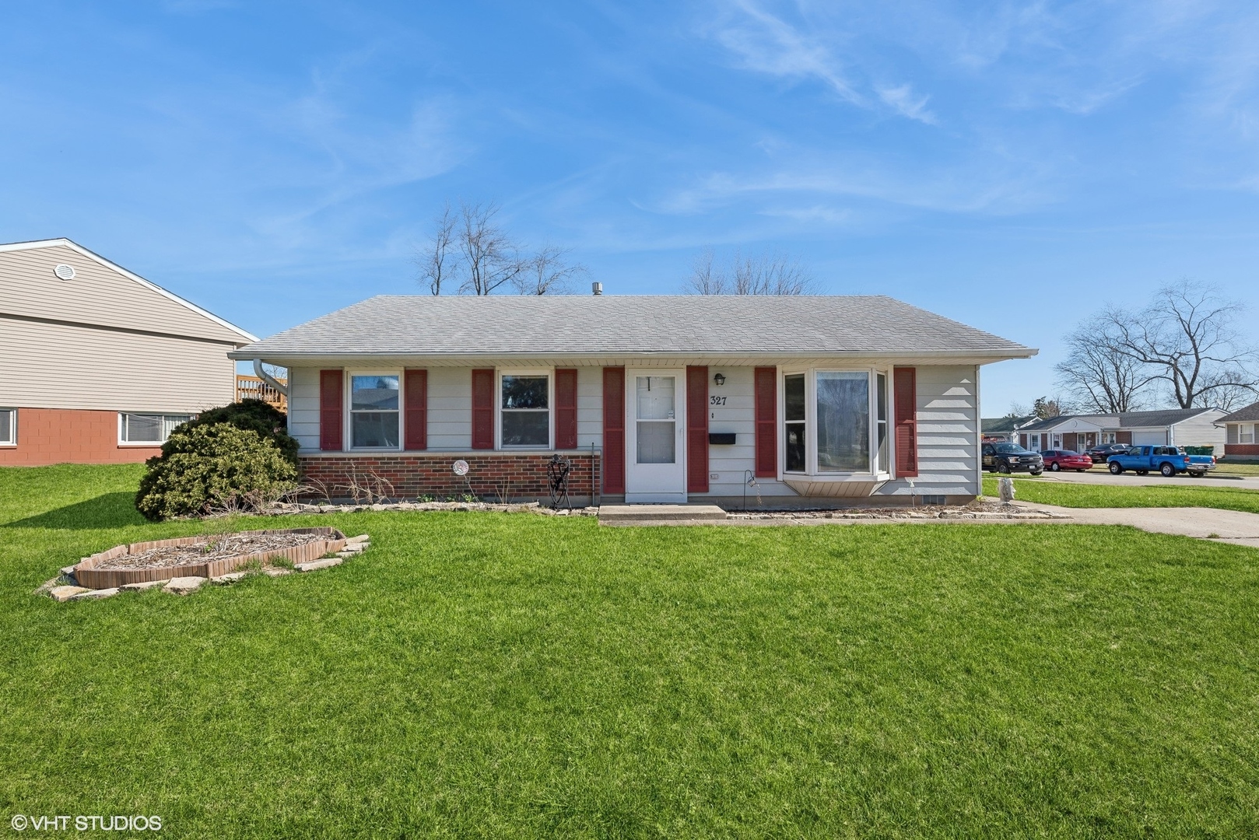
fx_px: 595
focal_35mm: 17
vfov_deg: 70.5
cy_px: 420
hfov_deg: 93.3
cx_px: 630
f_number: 9
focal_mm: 17
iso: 200
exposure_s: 1/500
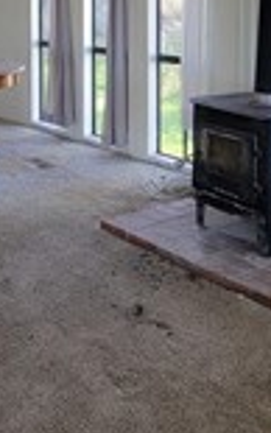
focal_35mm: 57
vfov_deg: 33.1
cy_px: 14
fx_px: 673
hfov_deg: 22.6
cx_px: 70
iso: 64
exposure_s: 1/60
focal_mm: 2.2
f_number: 2.2
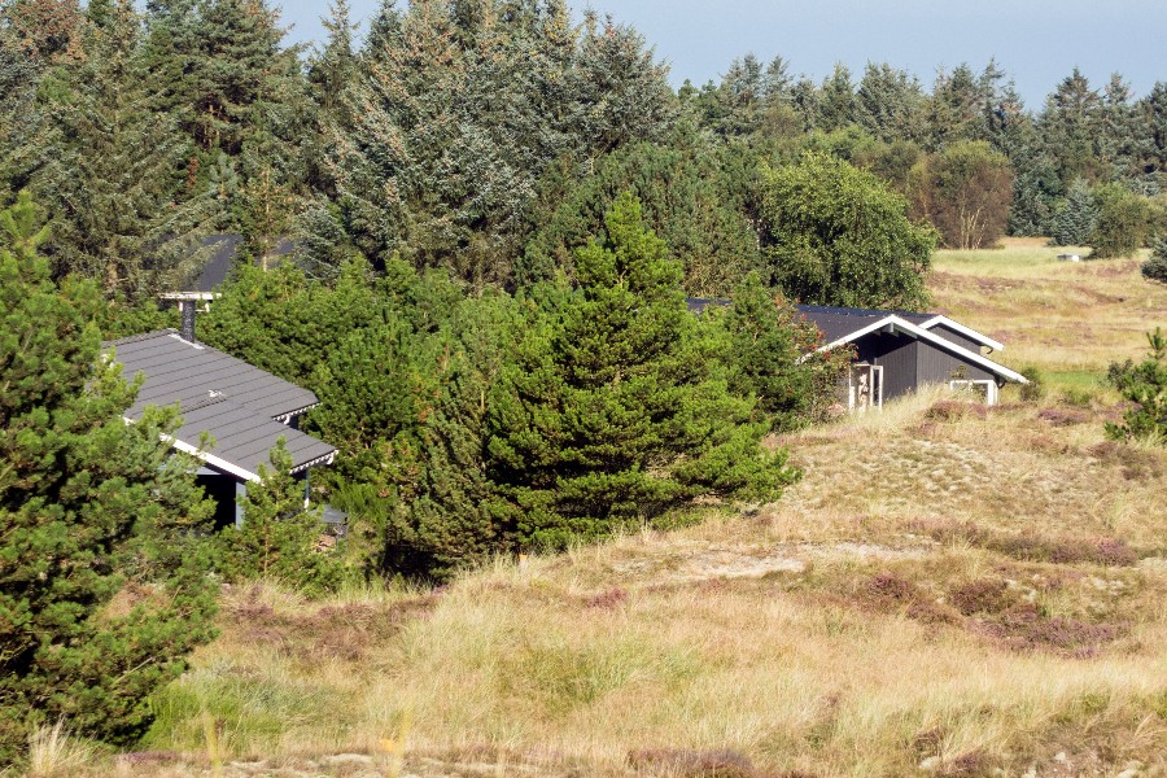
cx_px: 584
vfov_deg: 13.0
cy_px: 389
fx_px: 3403
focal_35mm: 105
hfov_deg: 19.5
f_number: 4.5
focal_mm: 38.37
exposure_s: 1/800
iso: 125
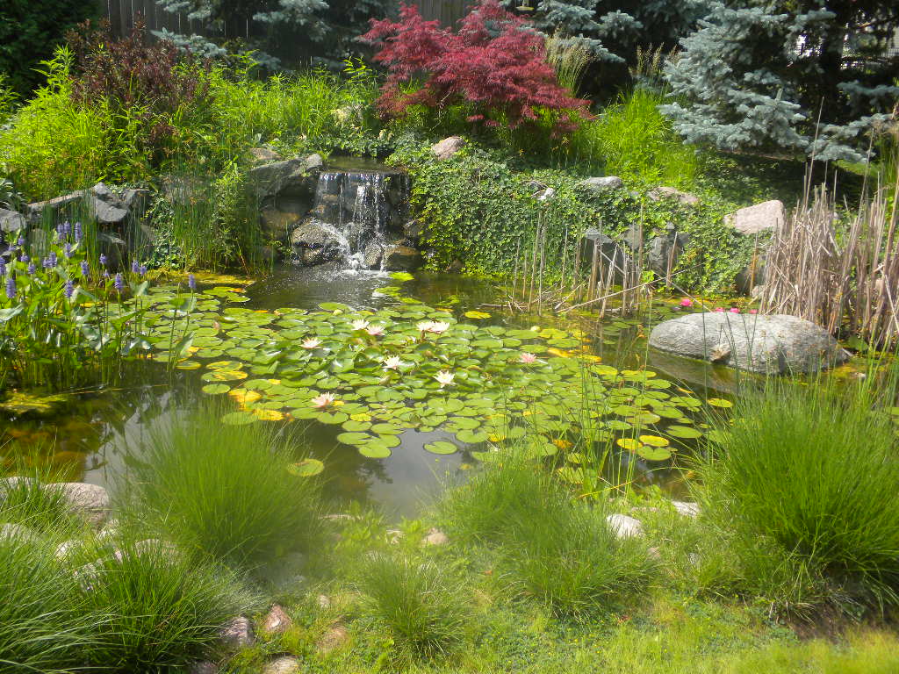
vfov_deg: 38.7
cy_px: 337
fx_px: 961
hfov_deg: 50.1
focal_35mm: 37
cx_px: 450
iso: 64
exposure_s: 1/432
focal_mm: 6.6
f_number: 3.5
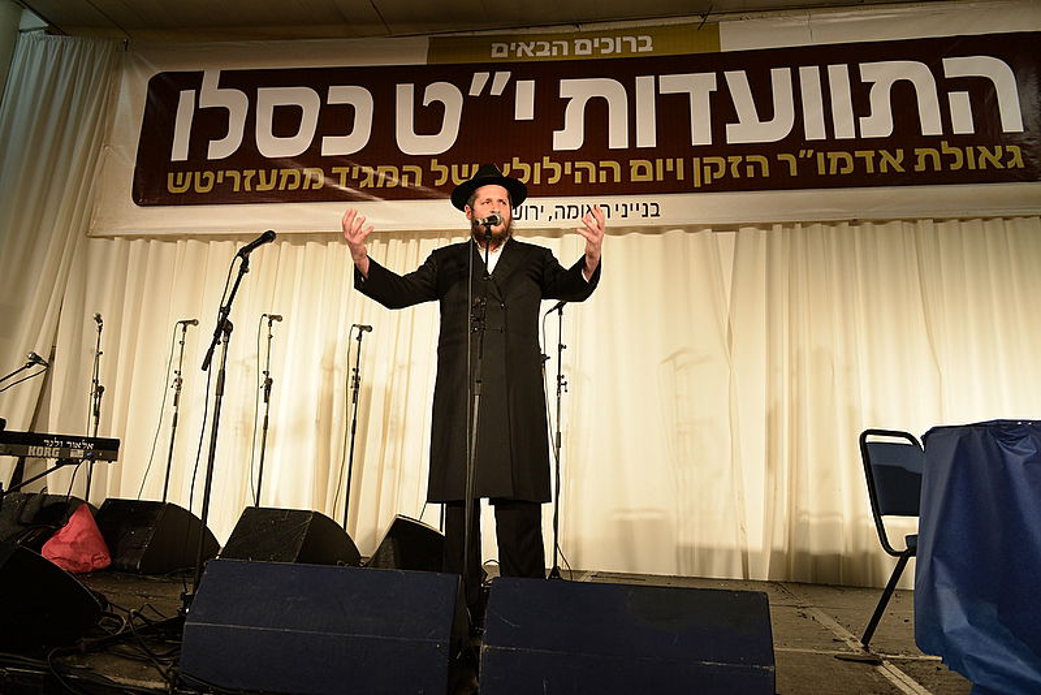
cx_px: 520
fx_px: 752
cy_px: 348
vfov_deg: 49.6
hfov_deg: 69.4
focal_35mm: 26
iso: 640
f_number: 5
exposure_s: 1/200
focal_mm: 26
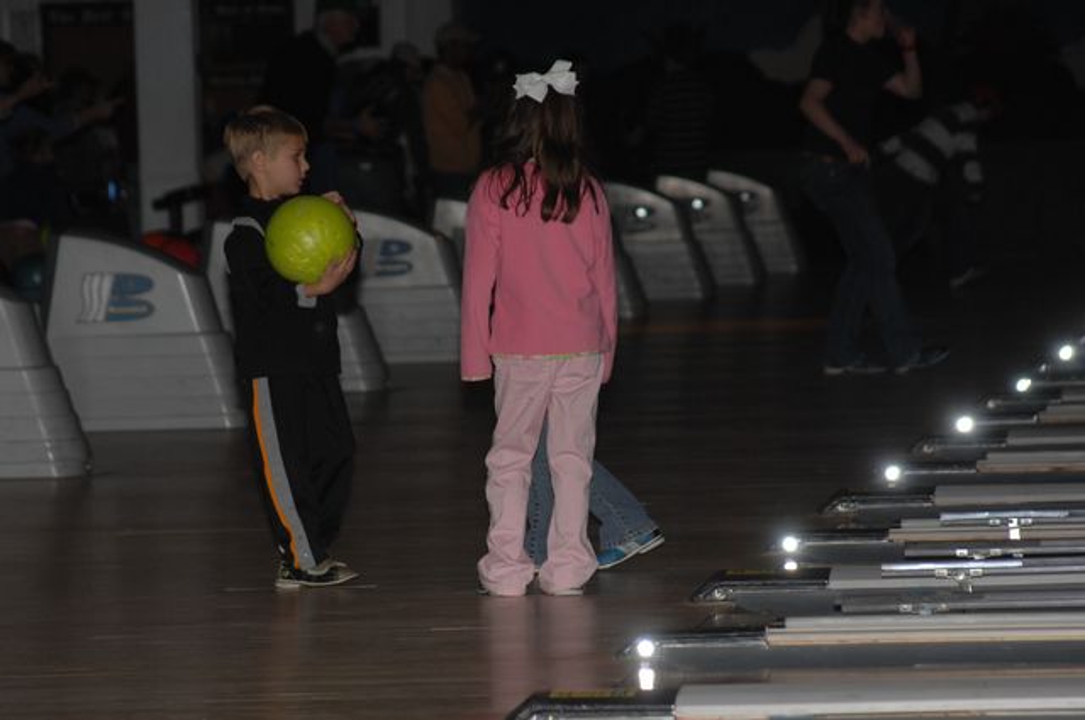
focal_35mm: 255
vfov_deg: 5.4
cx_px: 542
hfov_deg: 8.1
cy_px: 360
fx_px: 7676
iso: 400
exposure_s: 1/125
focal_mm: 170
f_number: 5.6
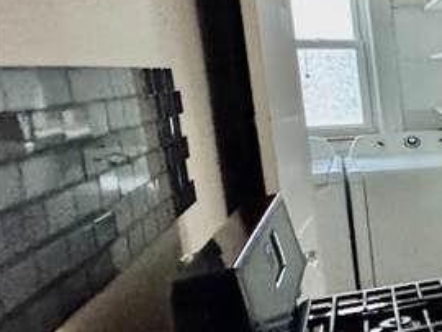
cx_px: 830
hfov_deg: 21.0
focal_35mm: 53
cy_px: 162
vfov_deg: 27.6
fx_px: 677
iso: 800
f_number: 2.2
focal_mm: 2.22
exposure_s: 1/60
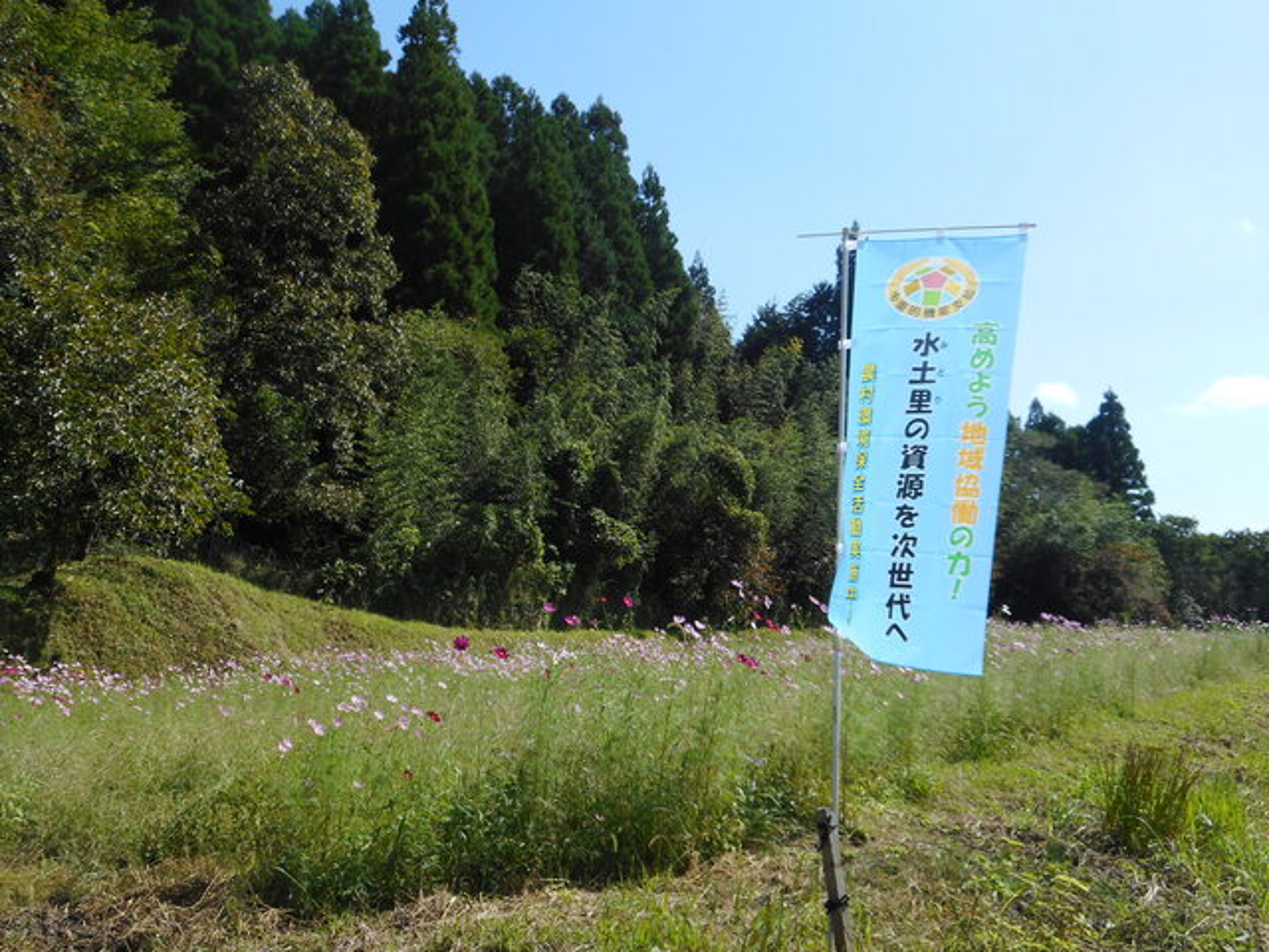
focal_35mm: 34
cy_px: 476
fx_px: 1246
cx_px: 634
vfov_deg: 41.8
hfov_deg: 54.0
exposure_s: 1/400
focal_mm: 6
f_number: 4.2
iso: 80
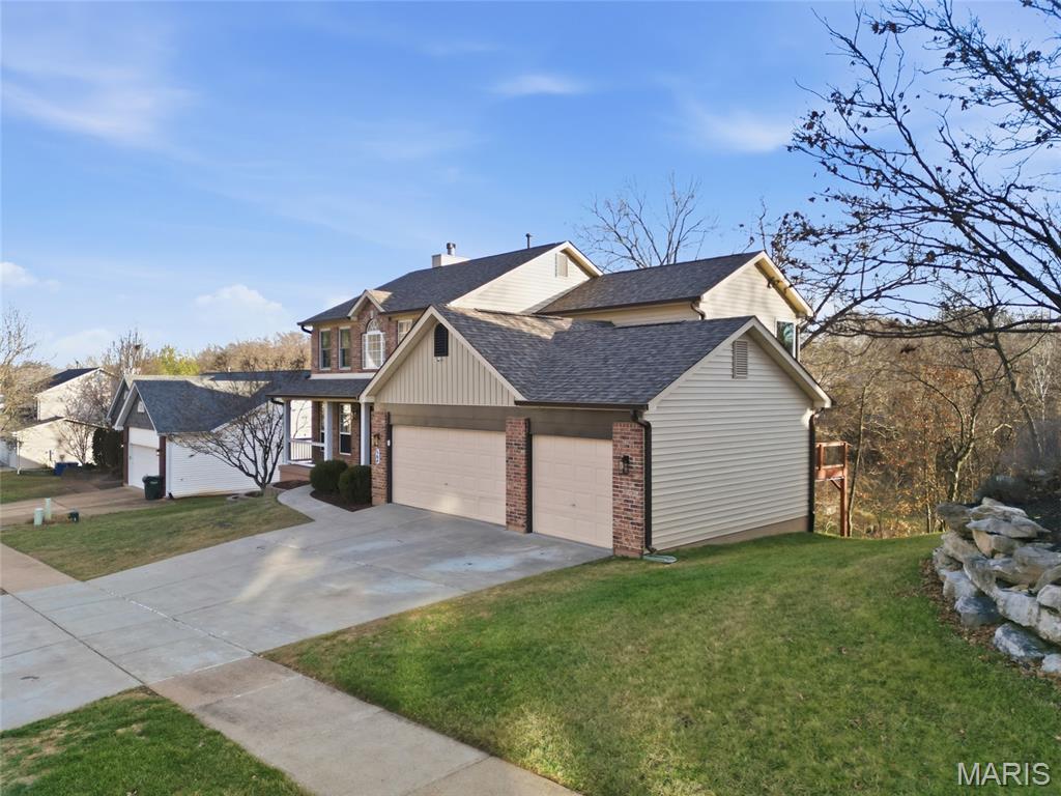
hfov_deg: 71.6
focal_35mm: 24
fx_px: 736
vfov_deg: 56.8
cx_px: 530
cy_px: 398
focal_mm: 6.7
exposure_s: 1/1250
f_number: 1.7
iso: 120
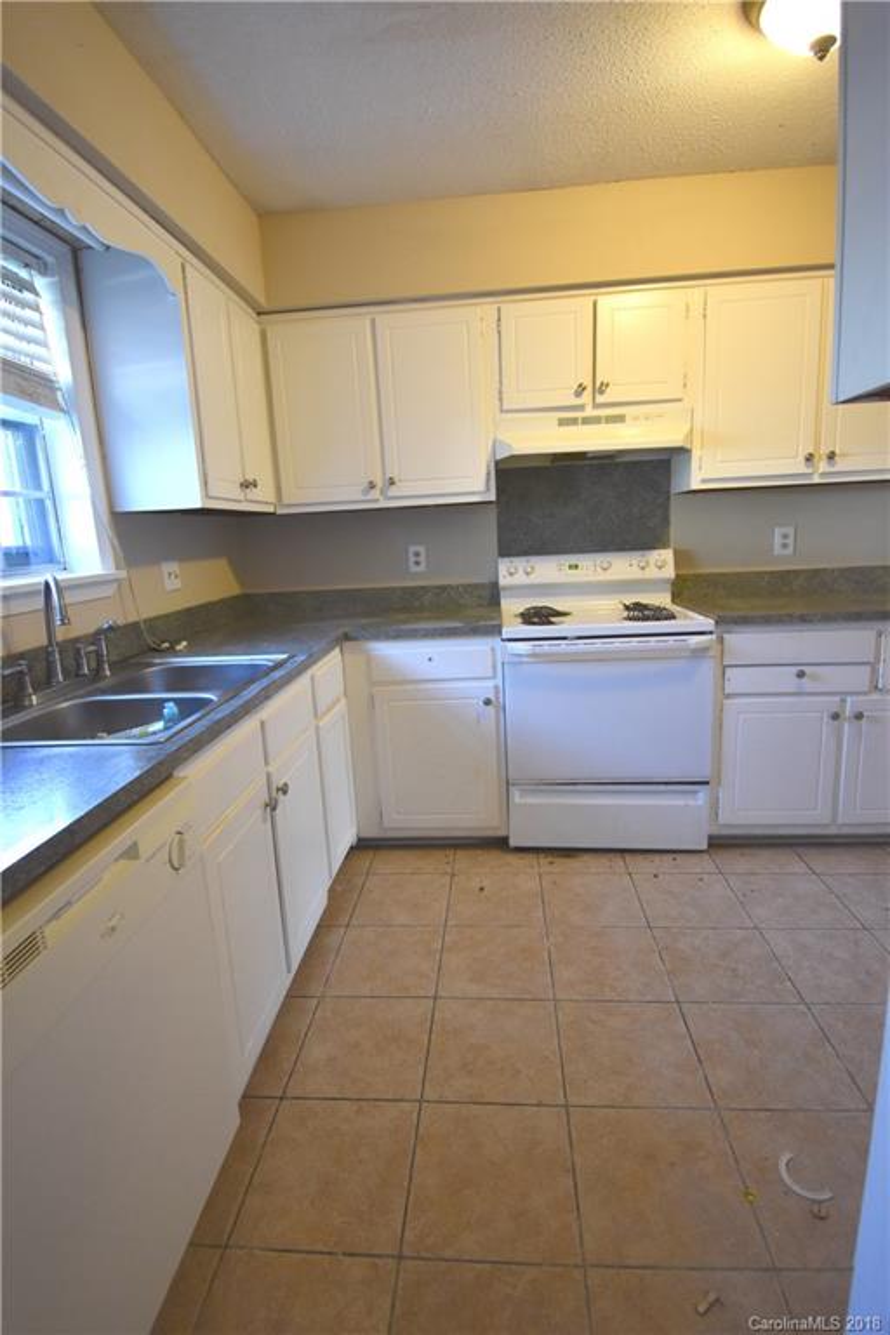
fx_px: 612
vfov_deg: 95.0
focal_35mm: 16
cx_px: 445
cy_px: 668
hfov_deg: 72.1
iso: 1250
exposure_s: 1/60
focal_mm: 11
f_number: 4.8
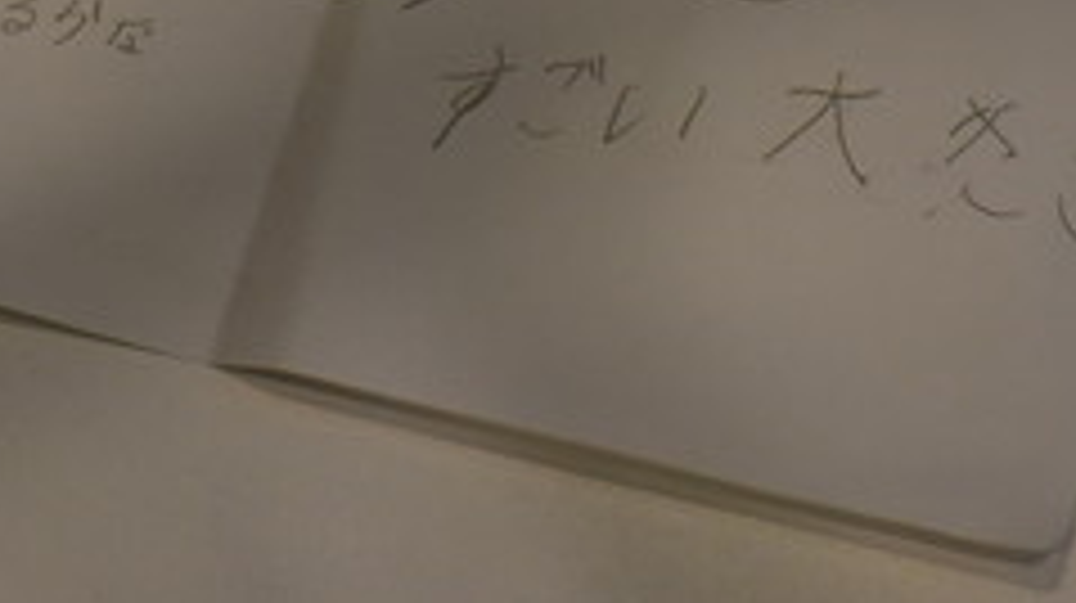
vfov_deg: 5.9
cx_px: 441
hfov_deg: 10.6
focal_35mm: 204
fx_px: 5816
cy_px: -135
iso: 1000
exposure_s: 1/320
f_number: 5
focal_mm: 62
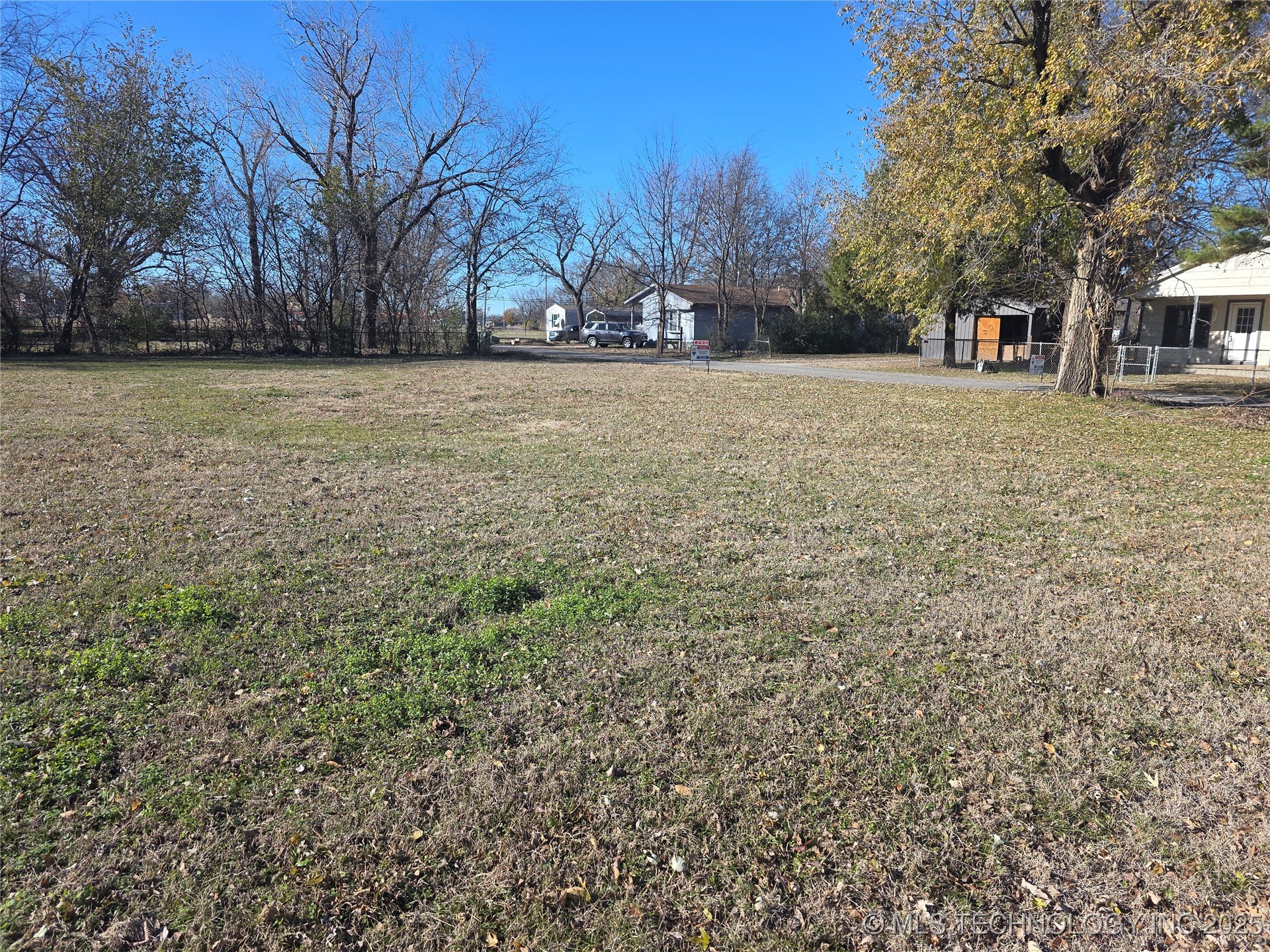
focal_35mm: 23
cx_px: 635
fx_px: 844
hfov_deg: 73.9
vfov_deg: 58.9
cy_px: 476
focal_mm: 6.3
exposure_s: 1/588
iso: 12
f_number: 1.7
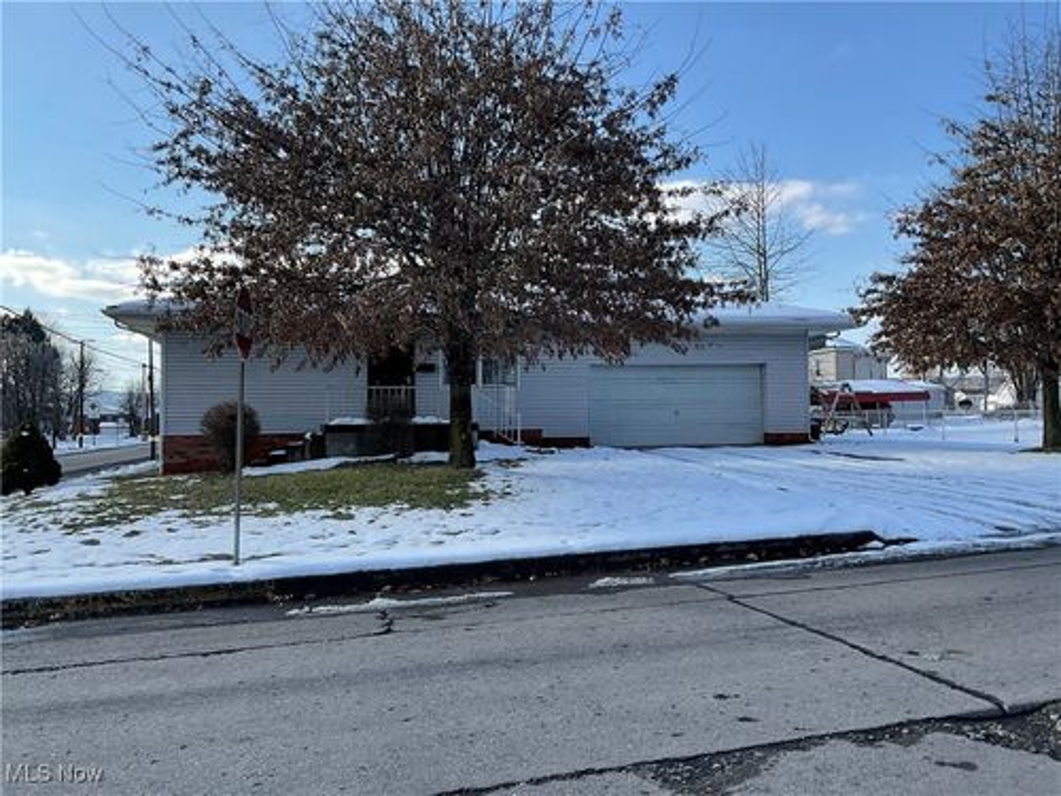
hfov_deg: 61.7
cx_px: 530
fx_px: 889
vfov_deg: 48.2
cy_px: 398
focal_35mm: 29
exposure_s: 1/978
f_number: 1.8
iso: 16
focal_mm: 3
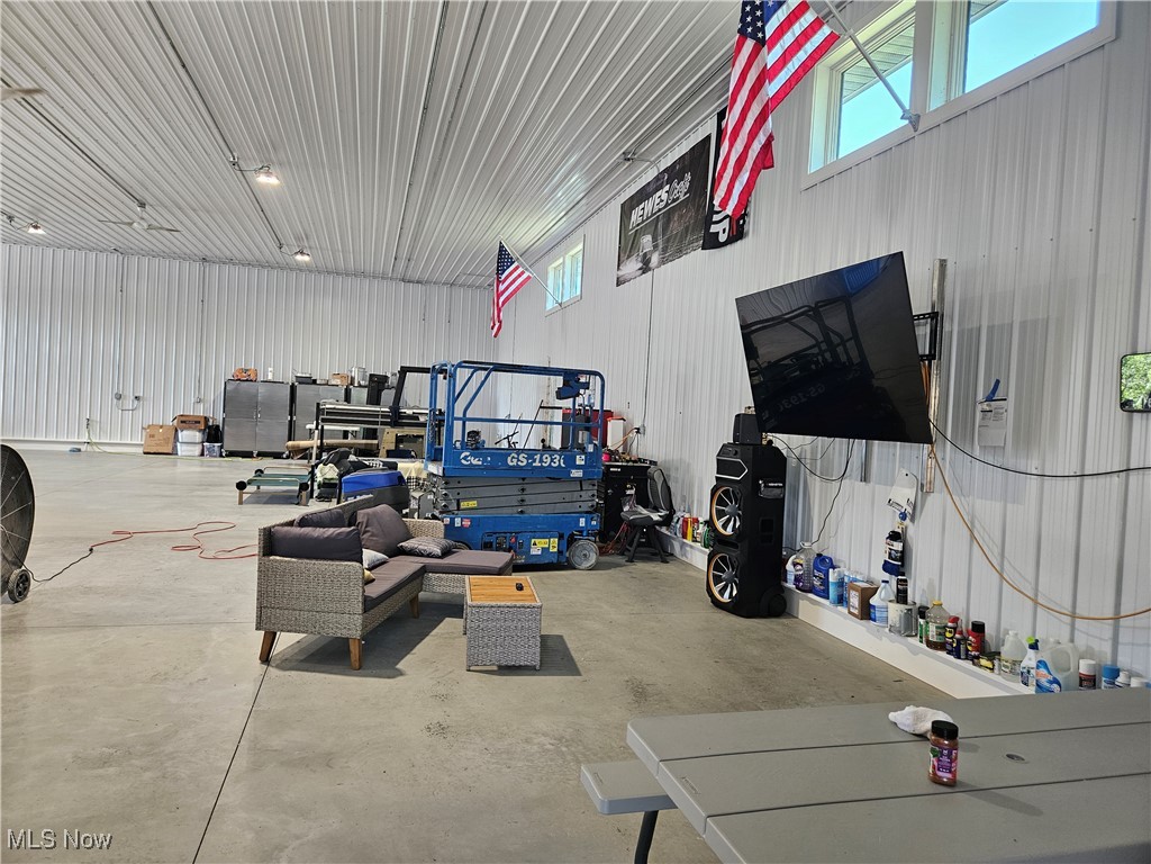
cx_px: 576
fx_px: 765
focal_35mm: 23
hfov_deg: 73.9
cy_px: 432
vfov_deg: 58.9
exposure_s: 1/120
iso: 160
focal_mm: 5.4
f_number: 1.8
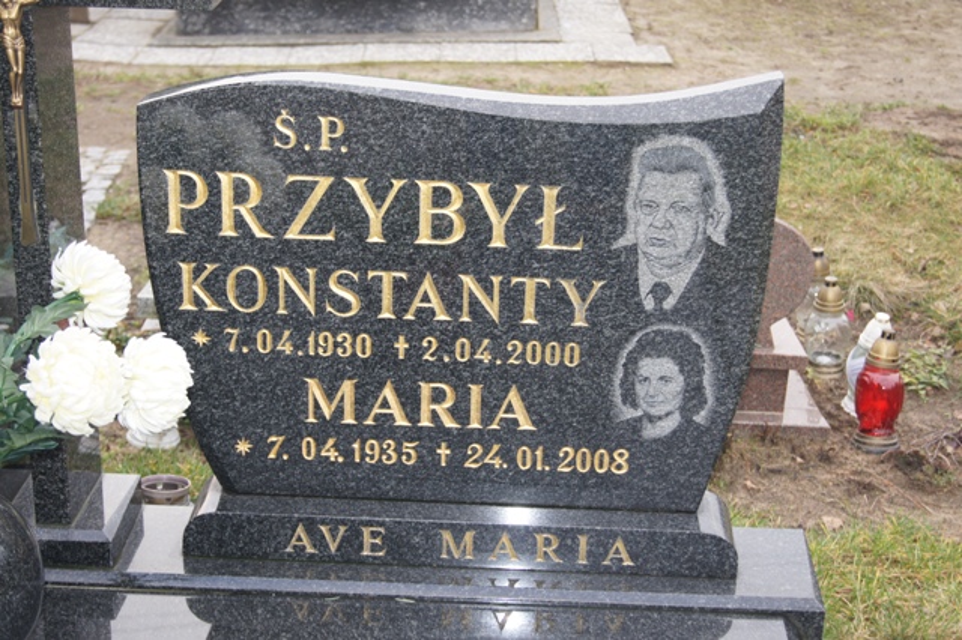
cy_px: 320
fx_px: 1602
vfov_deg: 22.6
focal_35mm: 60
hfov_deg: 33.4
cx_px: 481
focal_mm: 40
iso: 250
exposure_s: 1/100
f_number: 5.6
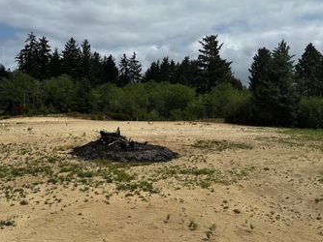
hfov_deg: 50.7
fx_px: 336
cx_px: 116
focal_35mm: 36
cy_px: 115
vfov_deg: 39.7
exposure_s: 1/10753
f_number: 1.78
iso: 80
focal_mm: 6.86
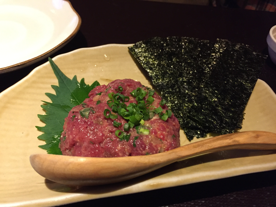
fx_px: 231
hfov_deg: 61.7
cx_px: 138
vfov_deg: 48.2
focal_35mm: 29
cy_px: 104
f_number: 2.2
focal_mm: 4.15
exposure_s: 1/20
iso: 250
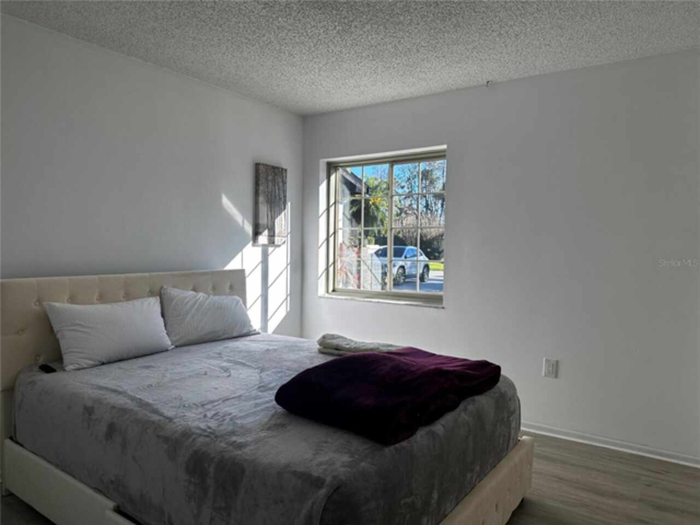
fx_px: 485
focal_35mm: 24
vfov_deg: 56.8
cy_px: 262
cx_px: 350
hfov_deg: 71.6
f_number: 1.78
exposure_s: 1/740
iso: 80
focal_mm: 6.86
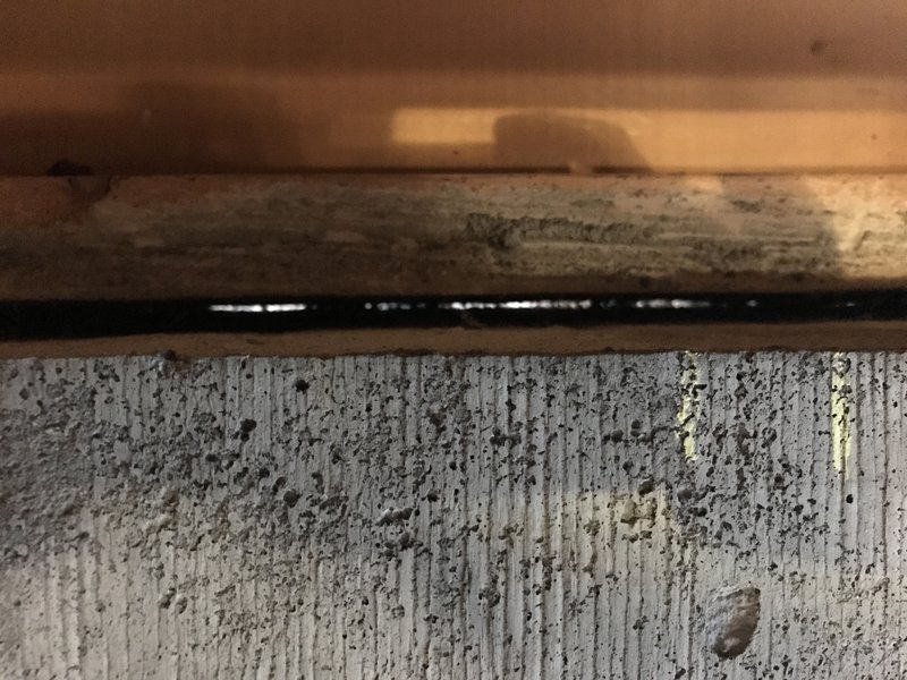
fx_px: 734
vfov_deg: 49.7
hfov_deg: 63.4
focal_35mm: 28
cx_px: 454
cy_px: 340
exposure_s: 1/4
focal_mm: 3.99
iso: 320
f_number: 1.8
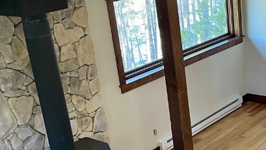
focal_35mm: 71
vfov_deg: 16.9
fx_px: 501
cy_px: 108
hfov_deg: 28.6
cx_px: 239
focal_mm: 4.2
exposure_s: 1/60
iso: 100
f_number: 1.6
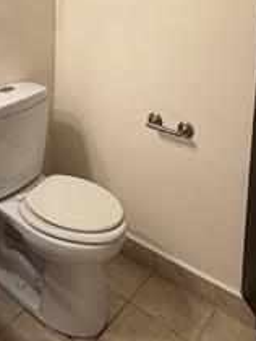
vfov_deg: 41.5
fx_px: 394
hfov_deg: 35.4
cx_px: 73
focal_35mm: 40
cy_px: 11
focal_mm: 2.22
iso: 125
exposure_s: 1/120
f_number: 2.2
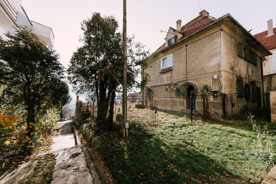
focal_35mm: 14
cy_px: 92
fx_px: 107
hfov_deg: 104.3
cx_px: 138
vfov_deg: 81.2
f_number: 5.6
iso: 250
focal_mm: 14
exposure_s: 1/640
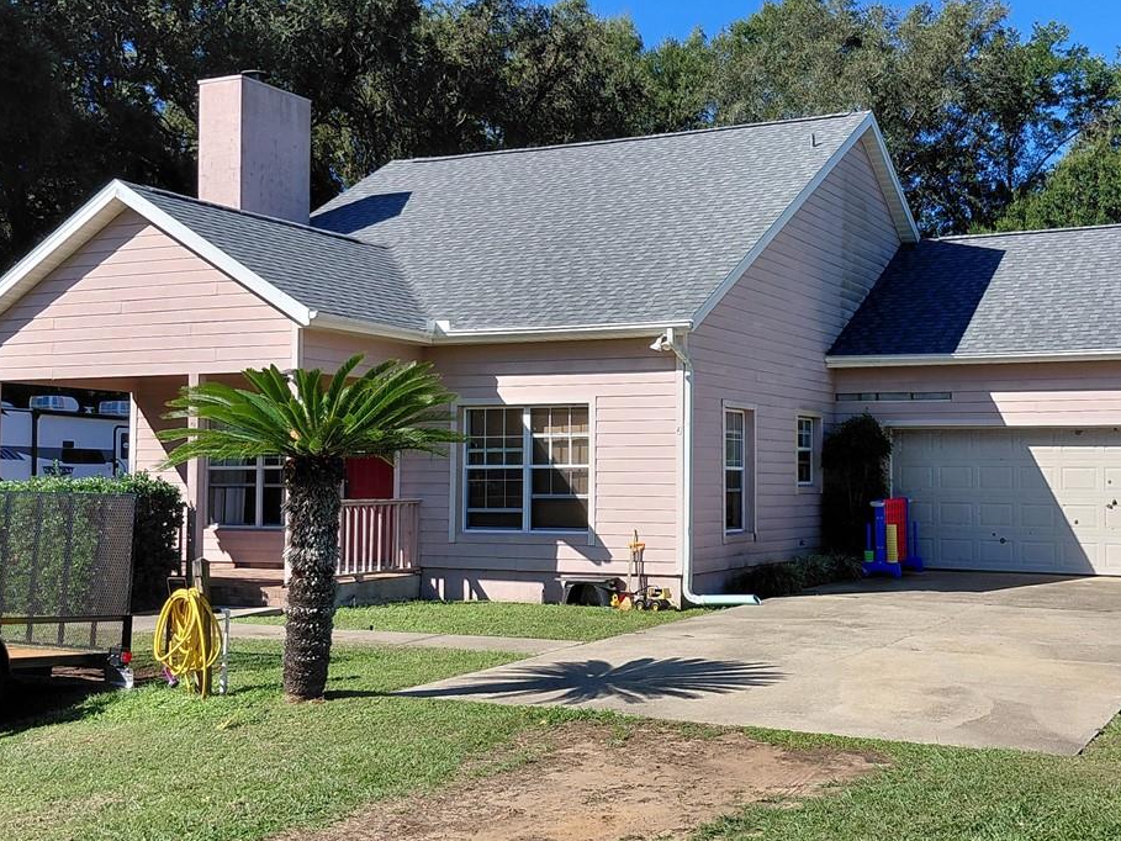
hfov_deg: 42.7
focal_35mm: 44
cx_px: 684
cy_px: 398
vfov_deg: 32.9
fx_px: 1425
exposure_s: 1/2769
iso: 50
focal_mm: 4.69
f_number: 1.8
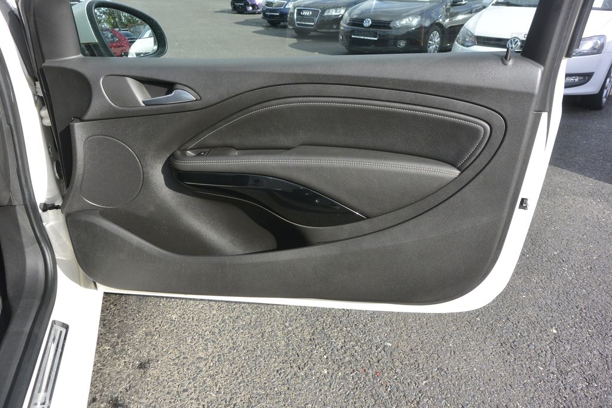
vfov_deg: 47.9
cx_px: 306
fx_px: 459
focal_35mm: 27
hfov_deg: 67.4
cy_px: 204
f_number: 4.5
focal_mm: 10
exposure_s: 1/640
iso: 160
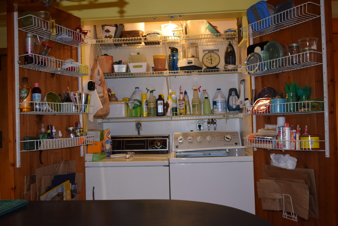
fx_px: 338
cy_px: 113
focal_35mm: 36
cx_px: 169
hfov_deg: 53.1
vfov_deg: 36.9
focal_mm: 24
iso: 1400
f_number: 4
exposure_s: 1/60
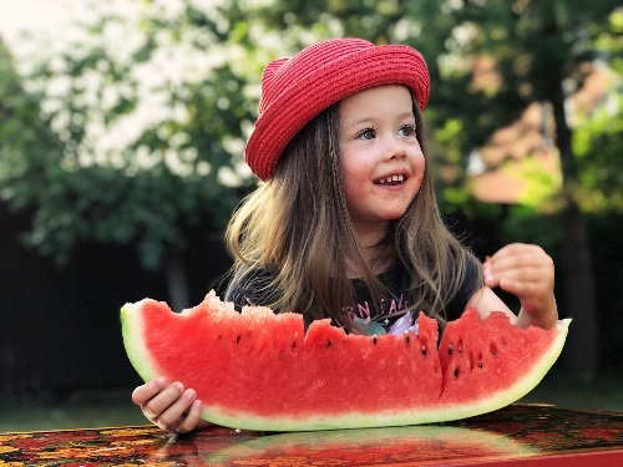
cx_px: 312
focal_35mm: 57
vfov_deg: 25.7
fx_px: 1026
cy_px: 234
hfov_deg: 33.8
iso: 32
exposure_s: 1/50
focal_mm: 6.6
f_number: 2.8
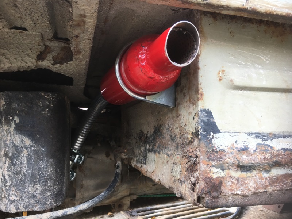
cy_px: 110
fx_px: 245
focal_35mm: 29
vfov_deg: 48.2
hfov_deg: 61.7
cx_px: 146
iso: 25
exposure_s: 1/33
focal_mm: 4.15
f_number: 2.2
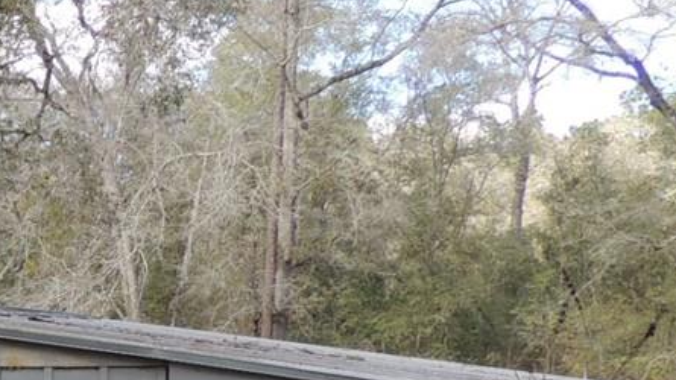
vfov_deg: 12.5
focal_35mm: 94
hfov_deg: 19.3
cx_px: -395
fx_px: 1684
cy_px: 494
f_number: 3
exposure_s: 1/320
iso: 100
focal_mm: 4.3
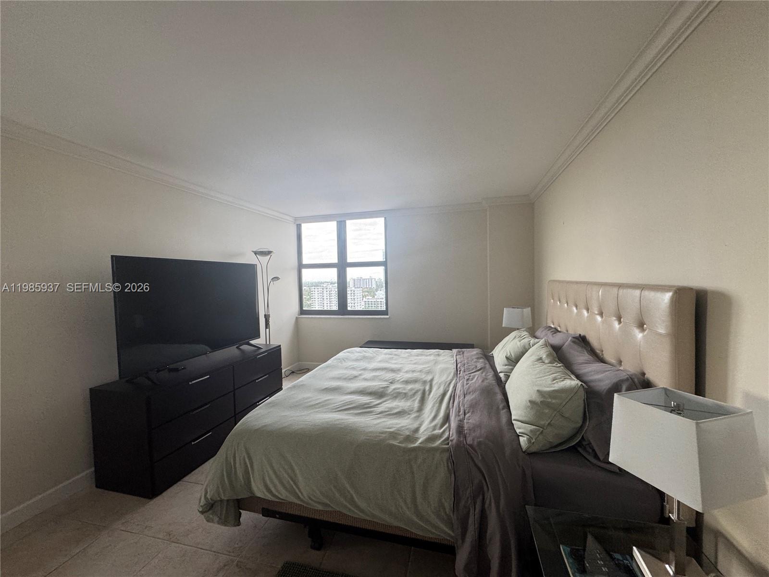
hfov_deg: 102.1
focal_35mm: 14
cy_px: 288
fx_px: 311
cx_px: 384
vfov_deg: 85.7
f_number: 2.2
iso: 160
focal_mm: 2.22
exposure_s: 1/99
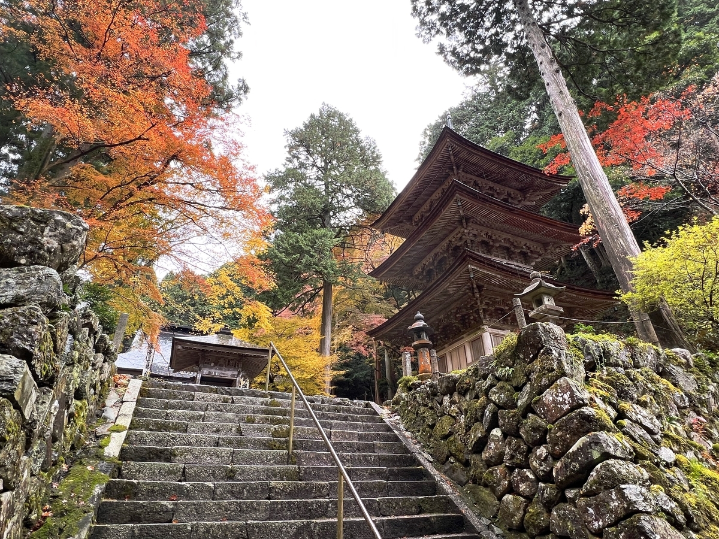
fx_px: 395
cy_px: 270
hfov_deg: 84.7
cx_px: 360
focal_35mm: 19
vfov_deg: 68.7
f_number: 1.8
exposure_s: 1/122
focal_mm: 1.57
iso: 32
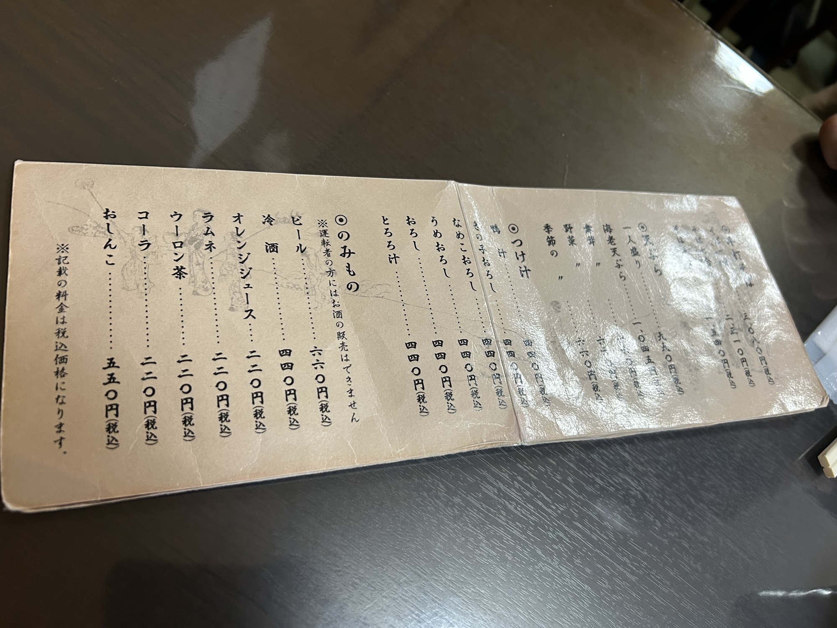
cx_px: 418
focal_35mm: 26
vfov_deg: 53.1
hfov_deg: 67.3
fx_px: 629
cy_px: 314
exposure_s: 1/50
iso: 200
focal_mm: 5.7
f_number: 1.5
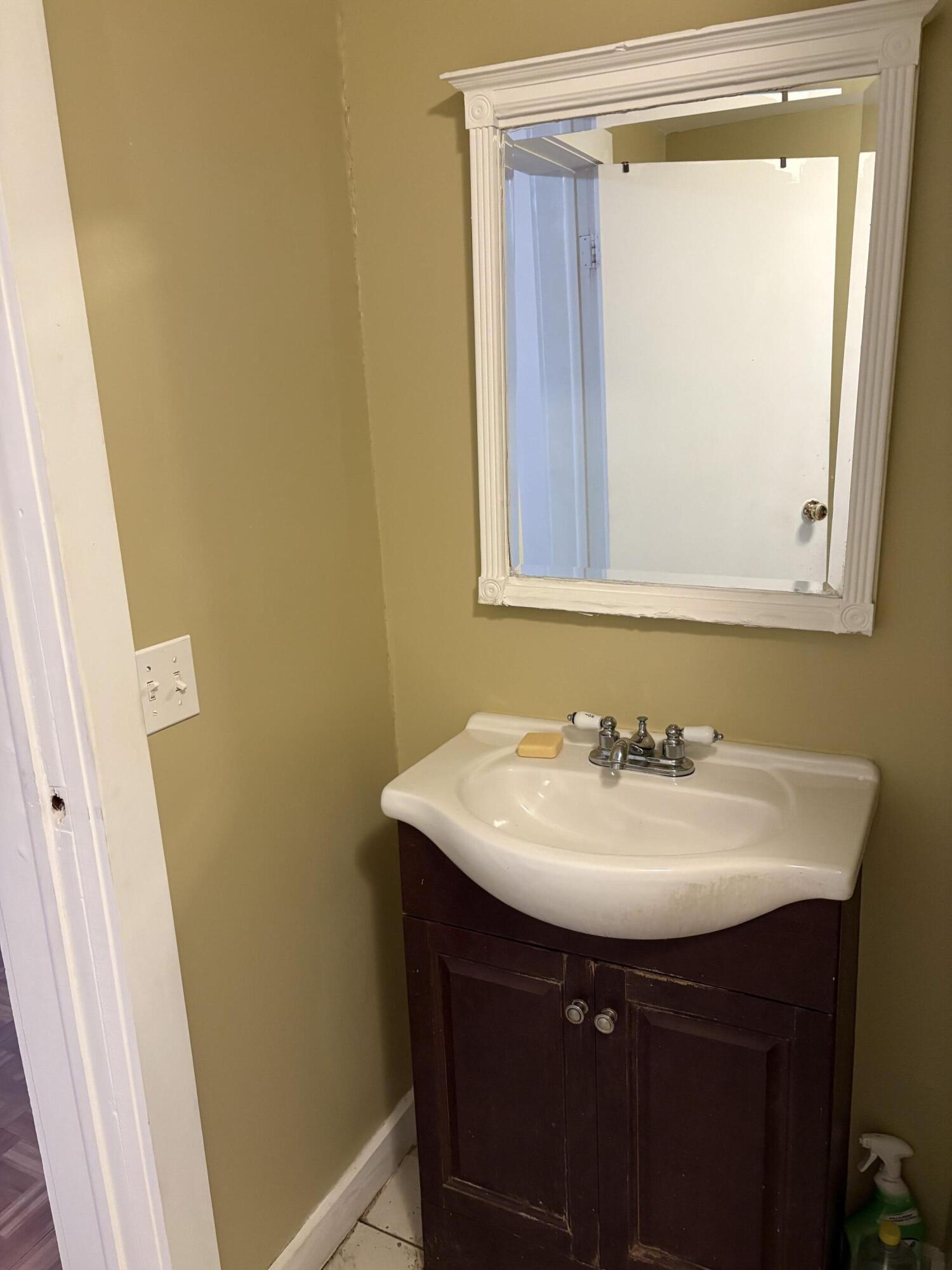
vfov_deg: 67.3
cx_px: 476
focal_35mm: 26
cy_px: 635
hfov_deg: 53.1
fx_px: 953
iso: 320
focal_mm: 5.96
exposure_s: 1/60
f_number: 1.6
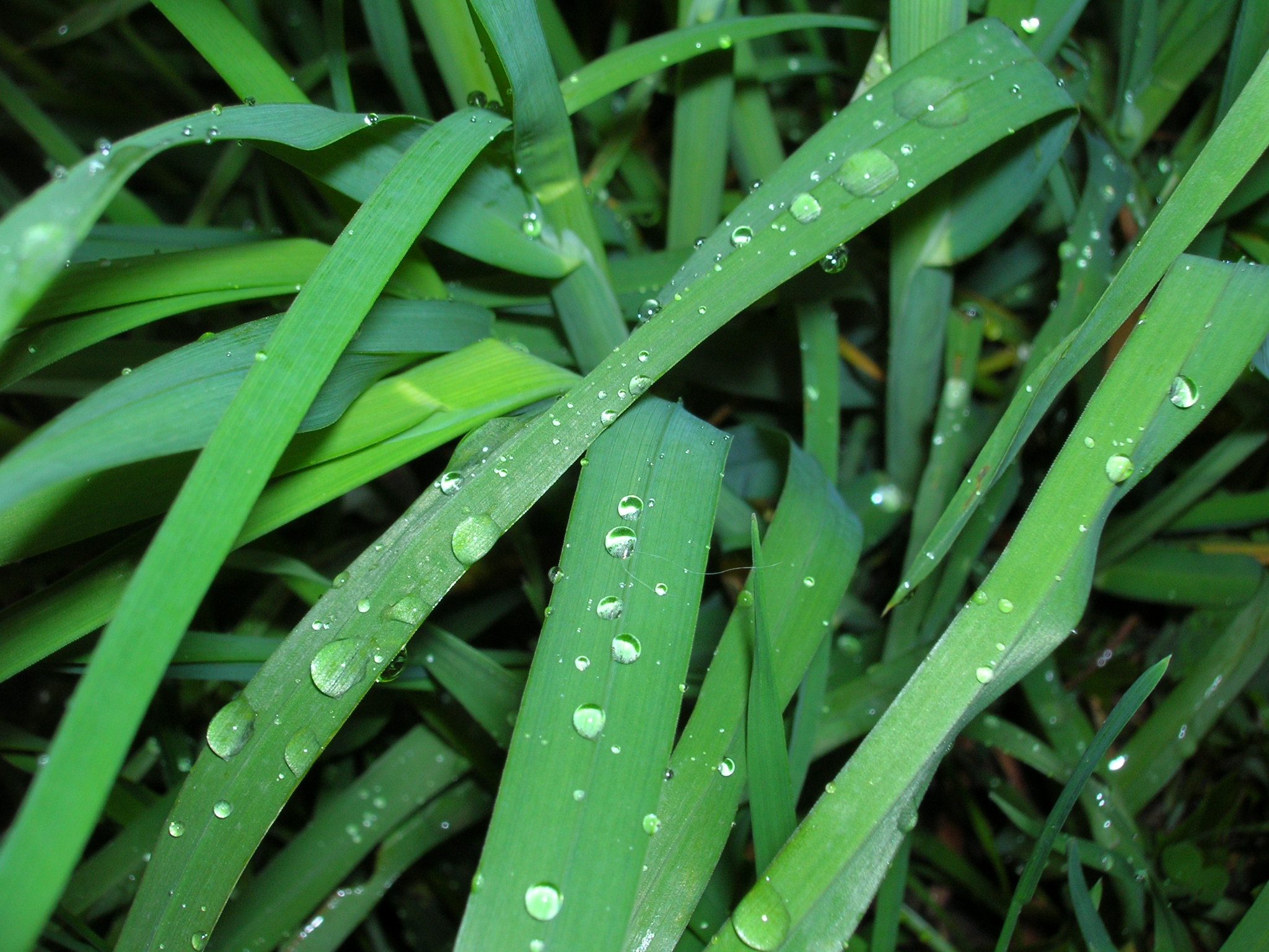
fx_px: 1686
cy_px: 476
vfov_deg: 31.5
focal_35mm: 46
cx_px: 634
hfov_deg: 41.2
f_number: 5.4
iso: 50
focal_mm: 7.7
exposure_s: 1/60.1
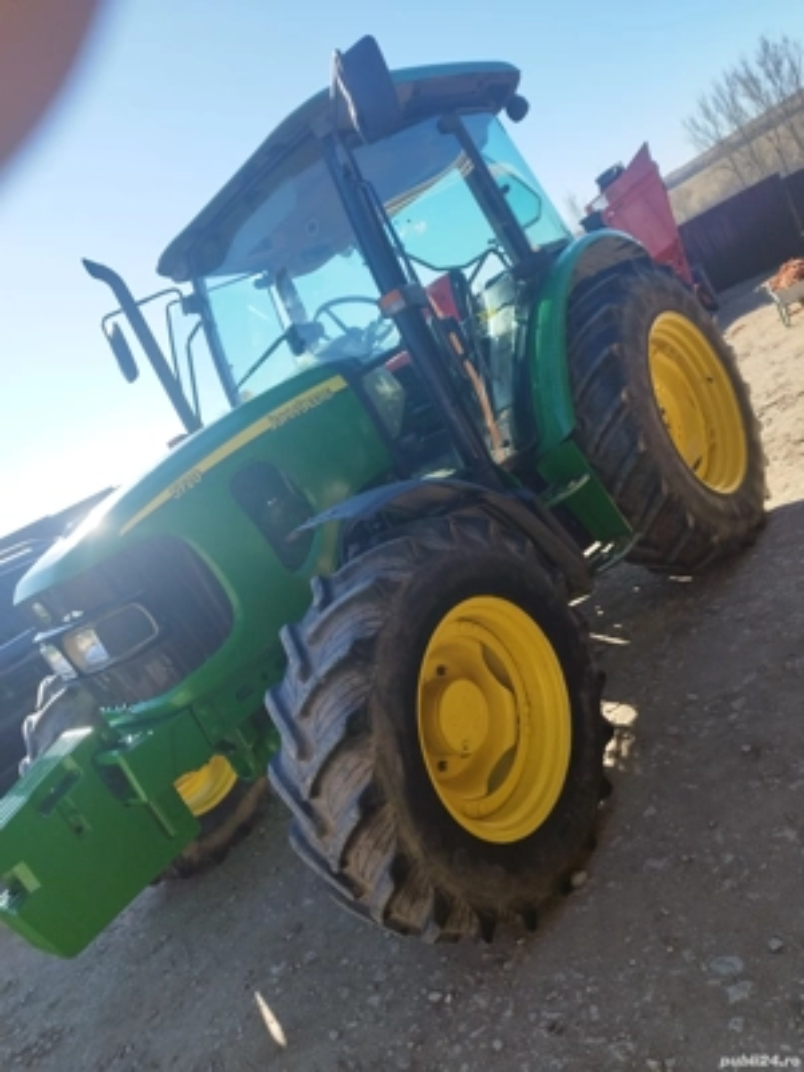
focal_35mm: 24
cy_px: 536
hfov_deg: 56.8
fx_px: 743
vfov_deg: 71.6
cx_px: 402
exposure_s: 1/679
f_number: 1.89
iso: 50
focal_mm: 5.89
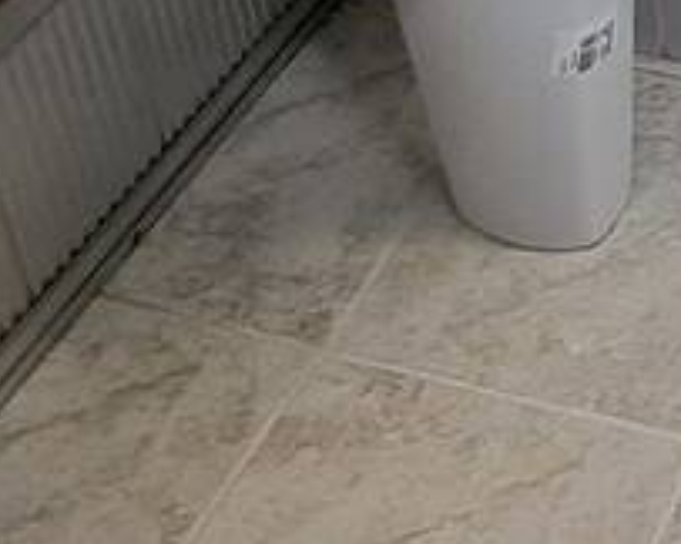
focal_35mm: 90
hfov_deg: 17.1
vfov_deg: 13.5
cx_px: 1261
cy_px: -668
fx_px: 1812
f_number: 2.2
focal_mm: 1.74
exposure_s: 1/60
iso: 50
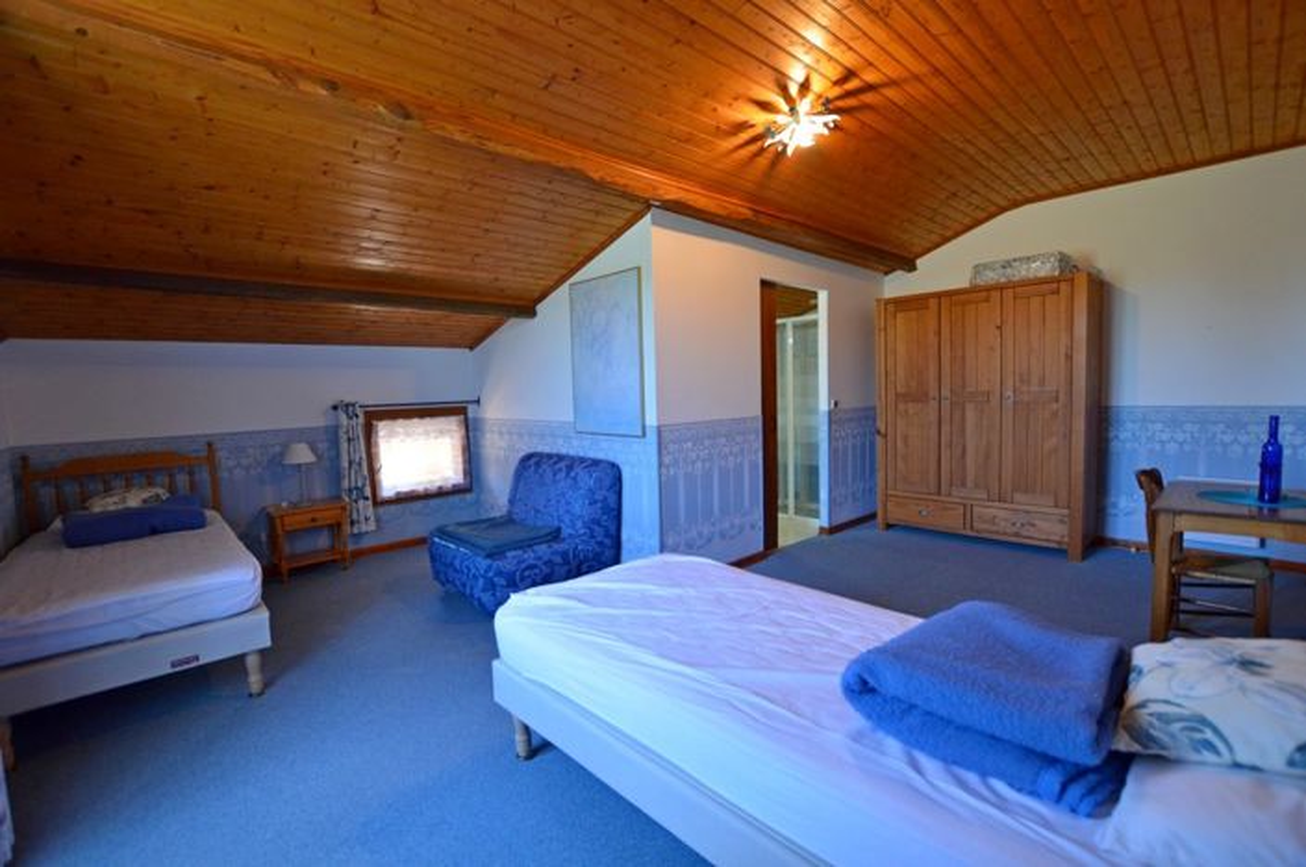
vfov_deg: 77.2
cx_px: 653
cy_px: 434
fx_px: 543
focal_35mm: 15
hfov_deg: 100.5
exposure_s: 1/60
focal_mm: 10
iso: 800
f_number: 3.5
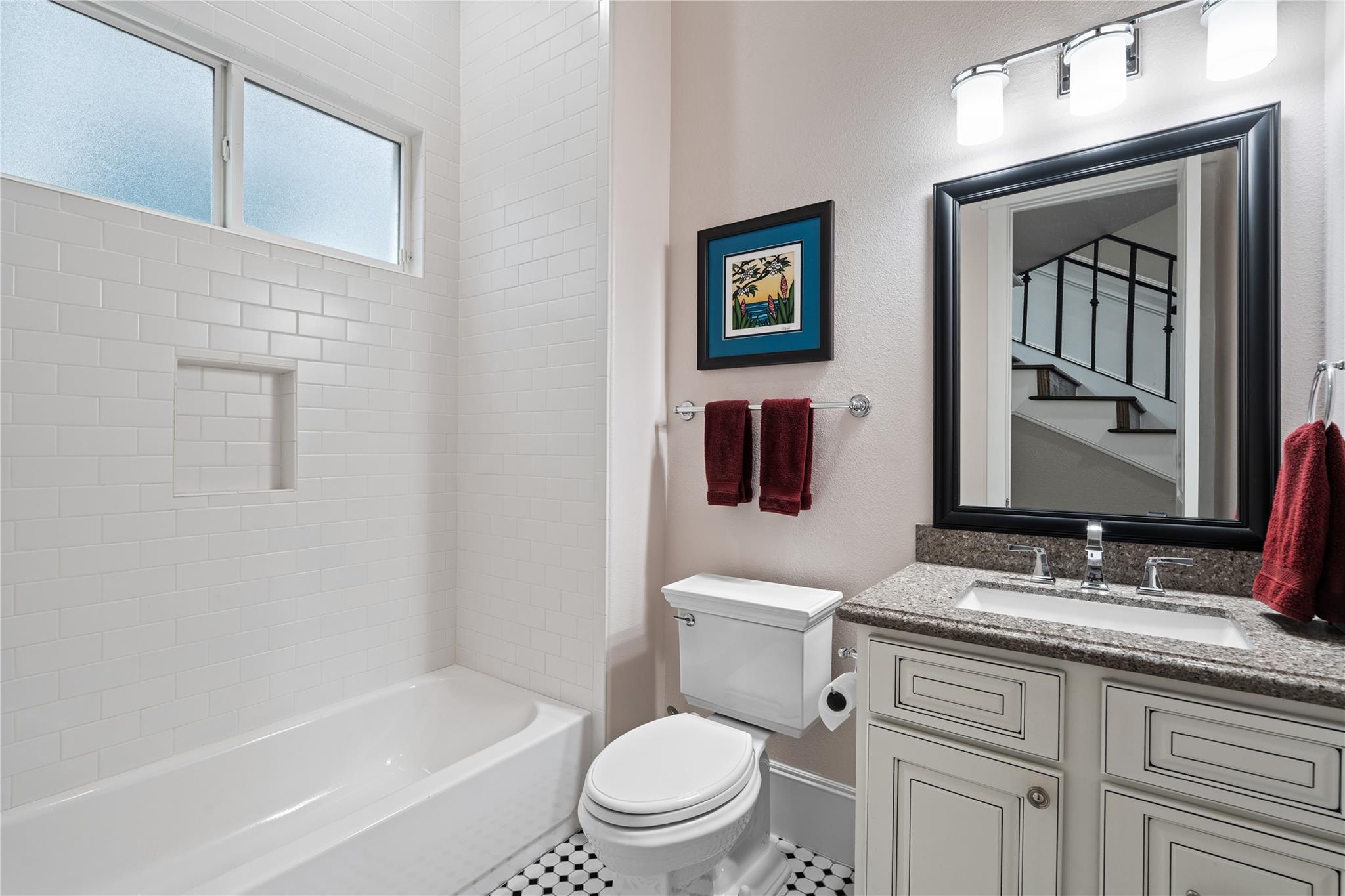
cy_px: 448
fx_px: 598
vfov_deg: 73.7
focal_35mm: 16
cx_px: 672
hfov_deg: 96.7
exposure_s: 1.6
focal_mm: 16
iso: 200
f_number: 9
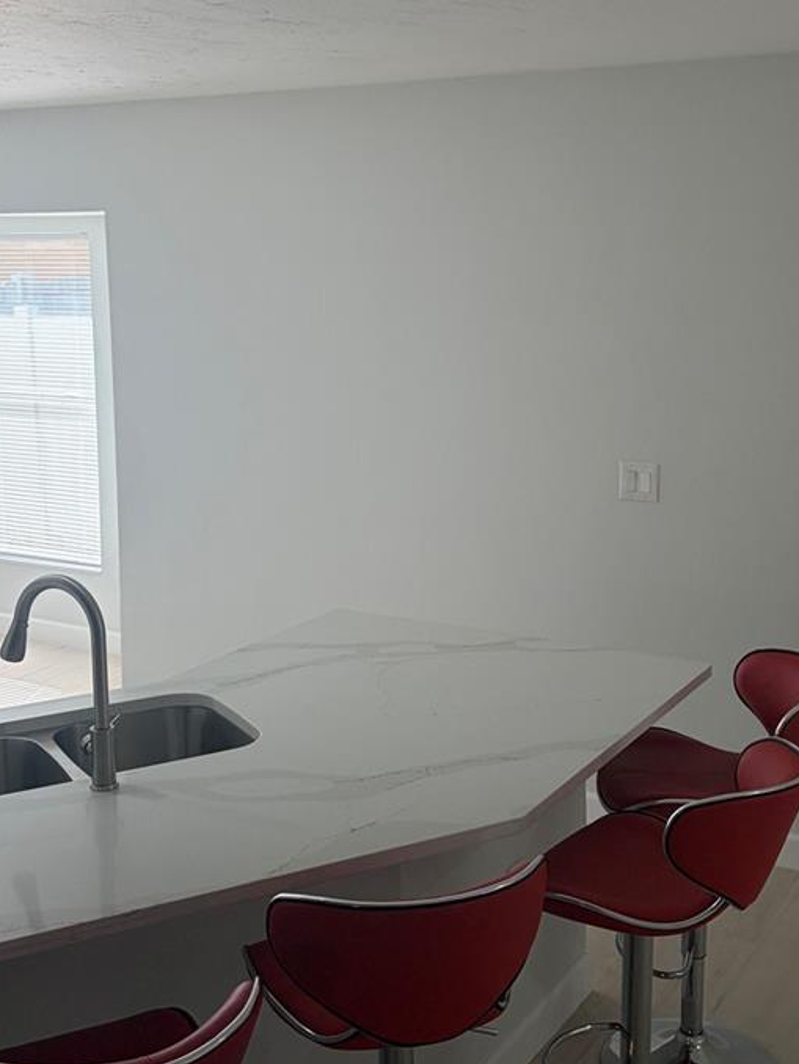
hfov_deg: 31.5
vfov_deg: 41.1
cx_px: 391
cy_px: 439
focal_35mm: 46
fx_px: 1415
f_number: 1.6
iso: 50
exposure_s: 1/884
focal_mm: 5.96
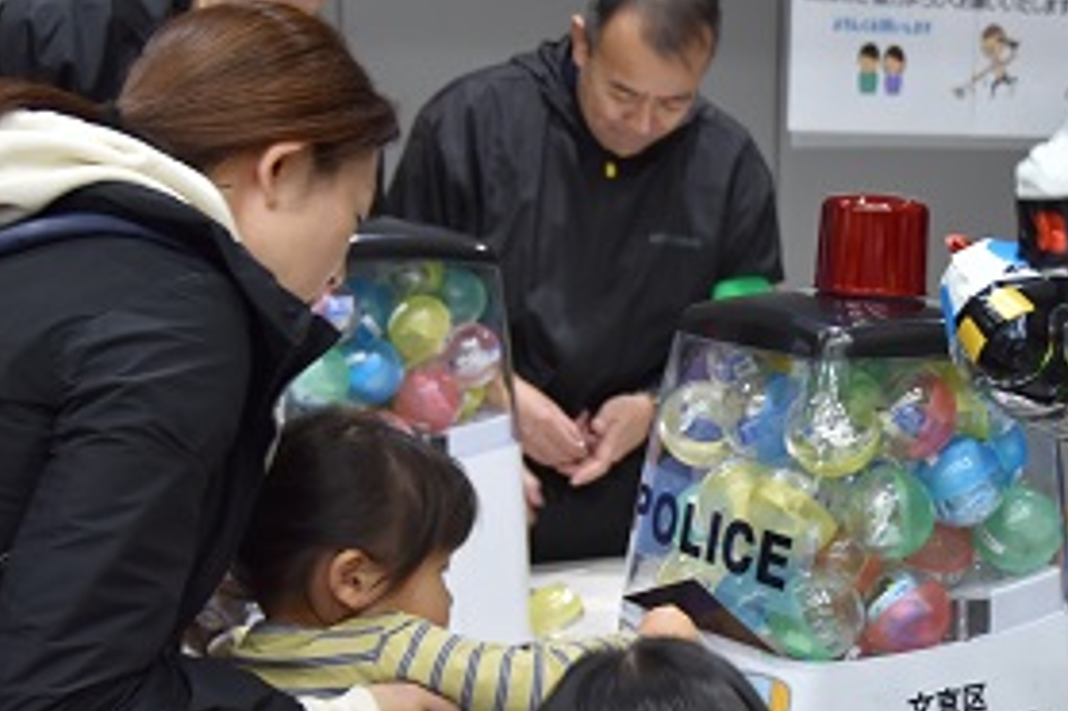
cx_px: 880
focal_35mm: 83
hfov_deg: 24.0
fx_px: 2461
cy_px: 457
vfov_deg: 16.4
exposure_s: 1/60
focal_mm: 32
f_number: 4.2
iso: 560
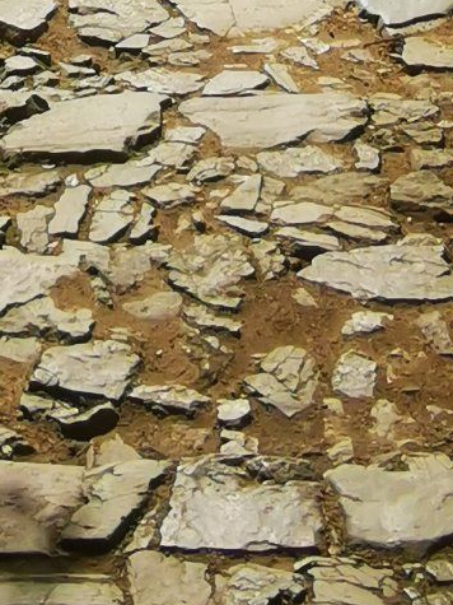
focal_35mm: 115
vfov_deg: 13.5
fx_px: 2007
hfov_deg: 12.8
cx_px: 62
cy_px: -751
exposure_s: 1/2000
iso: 50
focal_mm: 2.26
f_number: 2.2
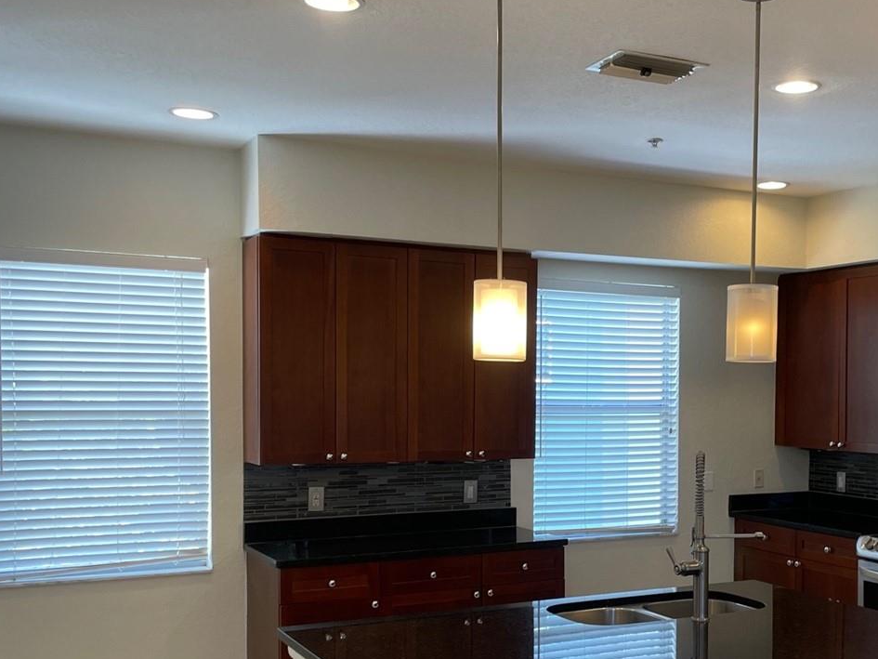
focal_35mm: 44
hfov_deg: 42.0
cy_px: 455
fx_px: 1116
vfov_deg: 32.5
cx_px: 630
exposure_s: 1/120
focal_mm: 4.2
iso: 80
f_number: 1.6
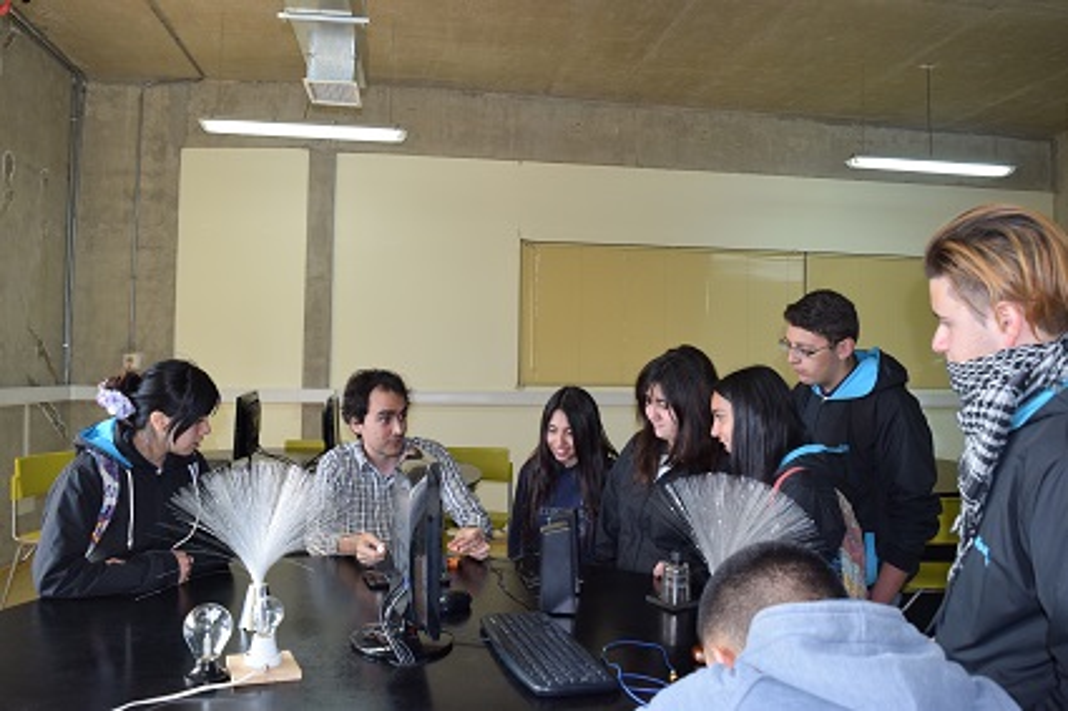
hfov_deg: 67.4
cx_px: 534
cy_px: 356
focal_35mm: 27
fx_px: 801
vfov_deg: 47.9
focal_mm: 18
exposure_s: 1/125
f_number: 5.6
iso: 800
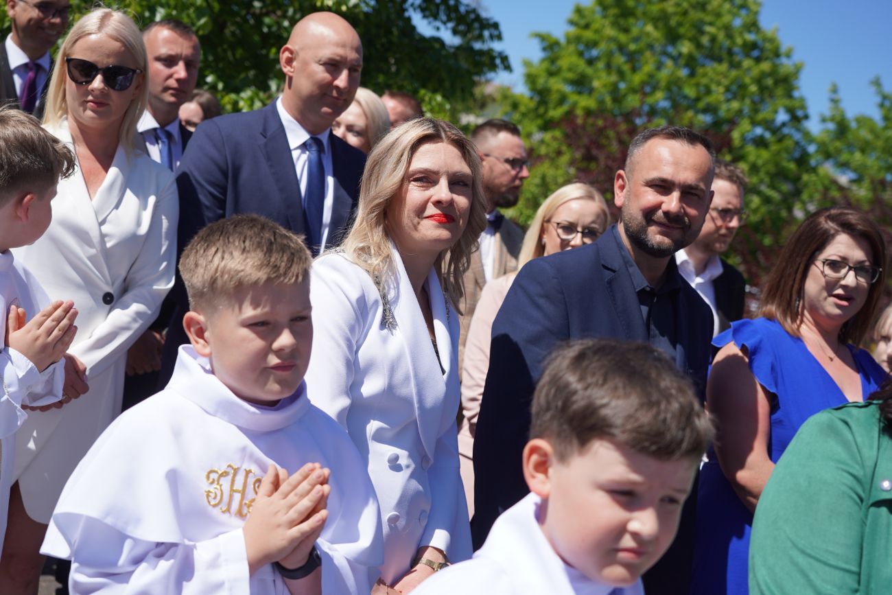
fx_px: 1288
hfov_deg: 38.2
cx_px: 446
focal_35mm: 52
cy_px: 298
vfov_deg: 26.0
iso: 100
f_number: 5
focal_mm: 52
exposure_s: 1/1000
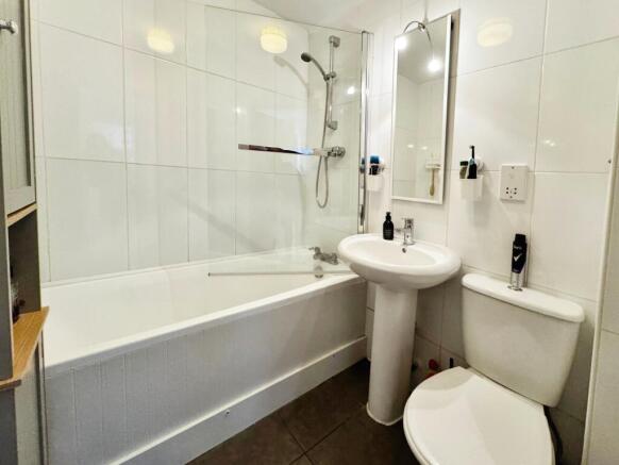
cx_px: 310
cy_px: 232
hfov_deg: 102.0
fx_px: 250
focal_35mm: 14
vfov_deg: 85.7
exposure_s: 1/50
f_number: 2.2
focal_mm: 2.22
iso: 640
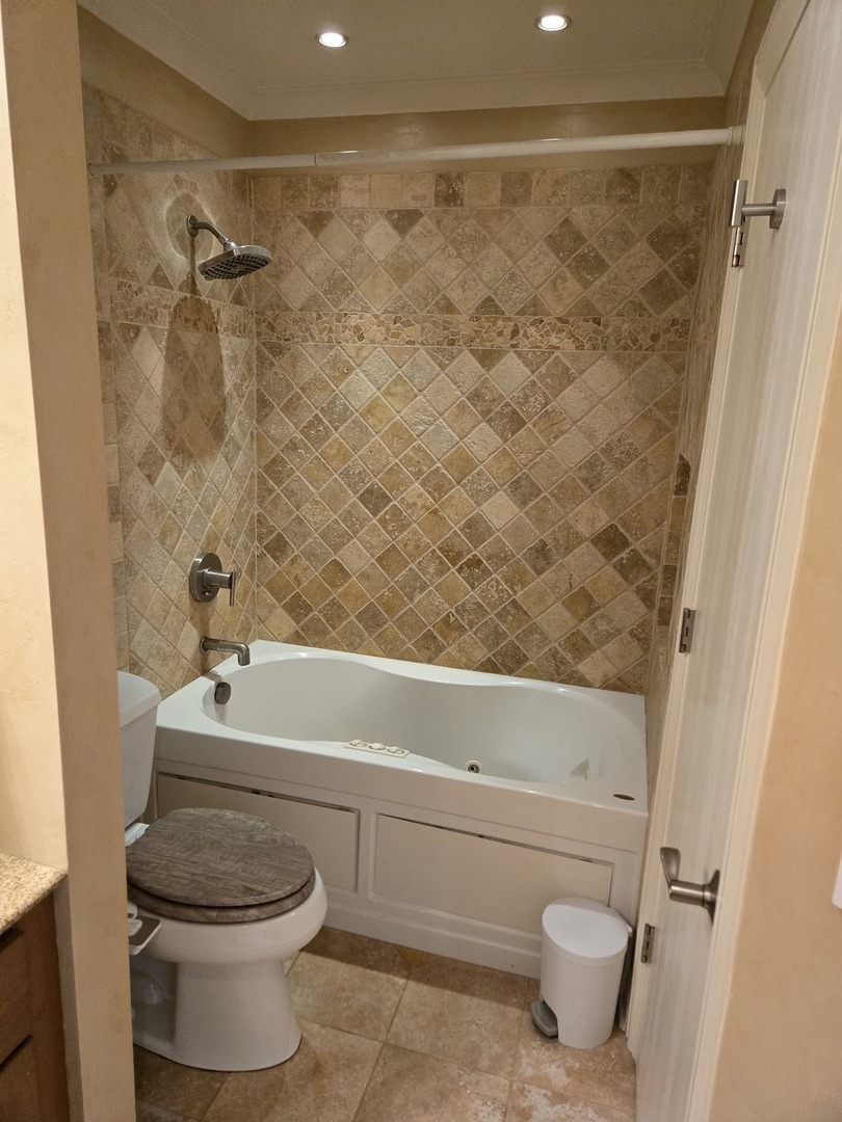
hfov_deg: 58.9
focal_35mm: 23
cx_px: 421
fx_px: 746
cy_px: 561
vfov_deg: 73.9
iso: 800
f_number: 1.8
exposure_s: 1/120
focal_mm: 5.4
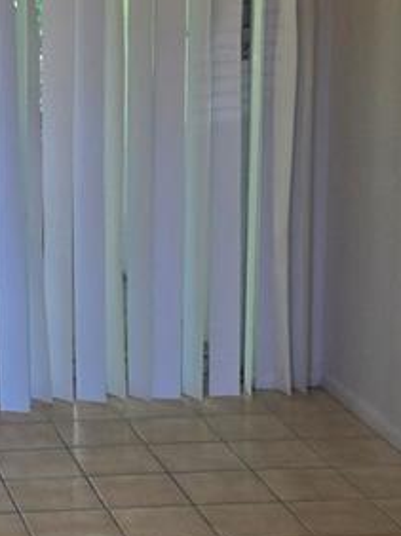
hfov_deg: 14.2
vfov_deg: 19.9
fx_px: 1516
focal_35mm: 98
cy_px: 152
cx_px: -184
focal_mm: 5.4
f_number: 1.8
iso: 80
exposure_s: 1/120
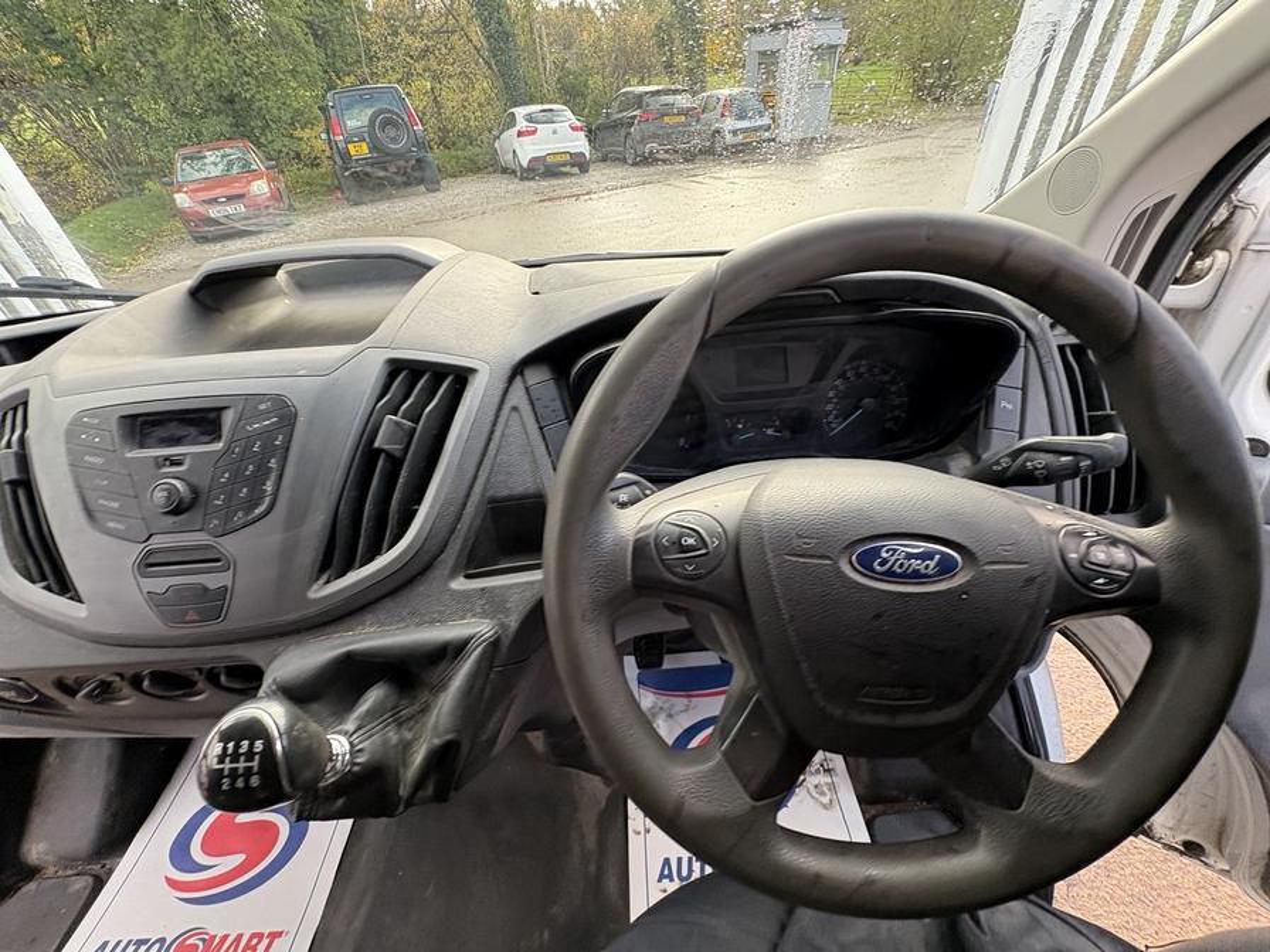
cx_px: 635
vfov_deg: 85.7
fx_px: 514
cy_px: 476
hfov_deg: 102.1
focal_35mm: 14
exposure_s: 1/99
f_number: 2.2
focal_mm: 2.22
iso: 125
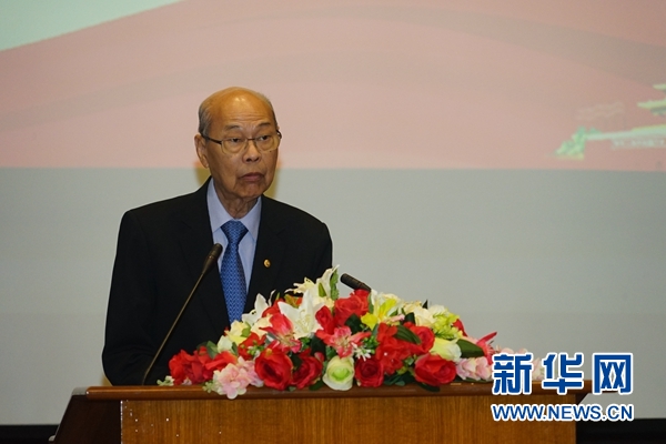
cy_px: 222
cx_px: 333
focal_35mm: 230
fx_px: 4255
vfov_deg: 6.0
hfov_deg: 9.0
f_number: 6.3
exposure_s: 1/200
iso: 2500
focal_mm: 230
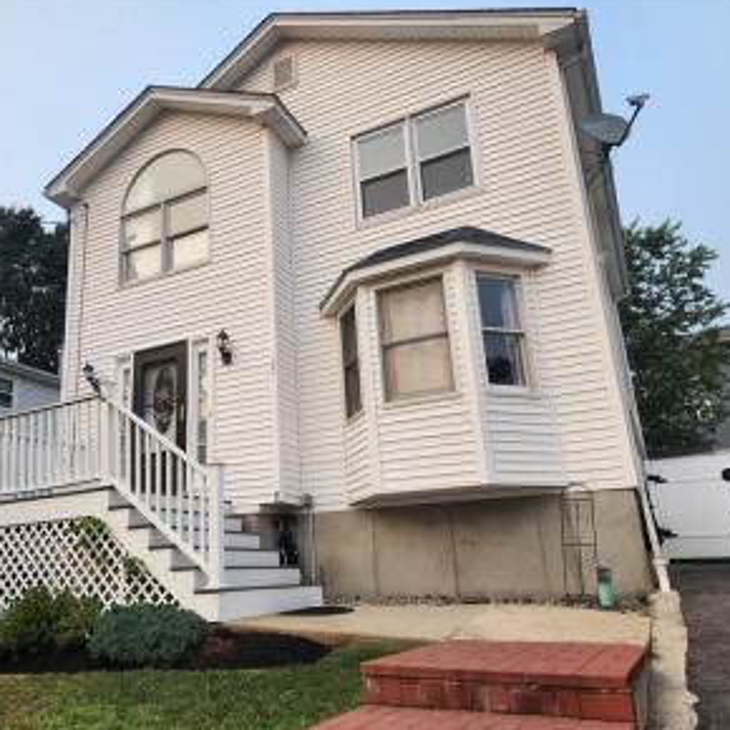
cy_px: 365
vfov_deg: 57.3
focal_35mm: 28
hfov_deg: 56.7
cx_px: 279
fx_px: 668
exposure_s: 1/208
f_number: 1.8
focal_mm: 6.4
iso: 12
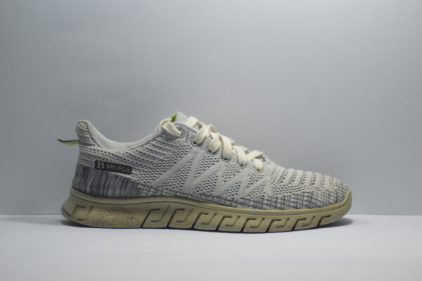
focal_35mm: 202
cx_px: 211
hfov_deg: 10.2
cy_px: 140
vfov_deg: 6.8
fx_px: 2372
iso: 400
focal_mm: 135
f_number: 4.2
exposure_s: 1/160
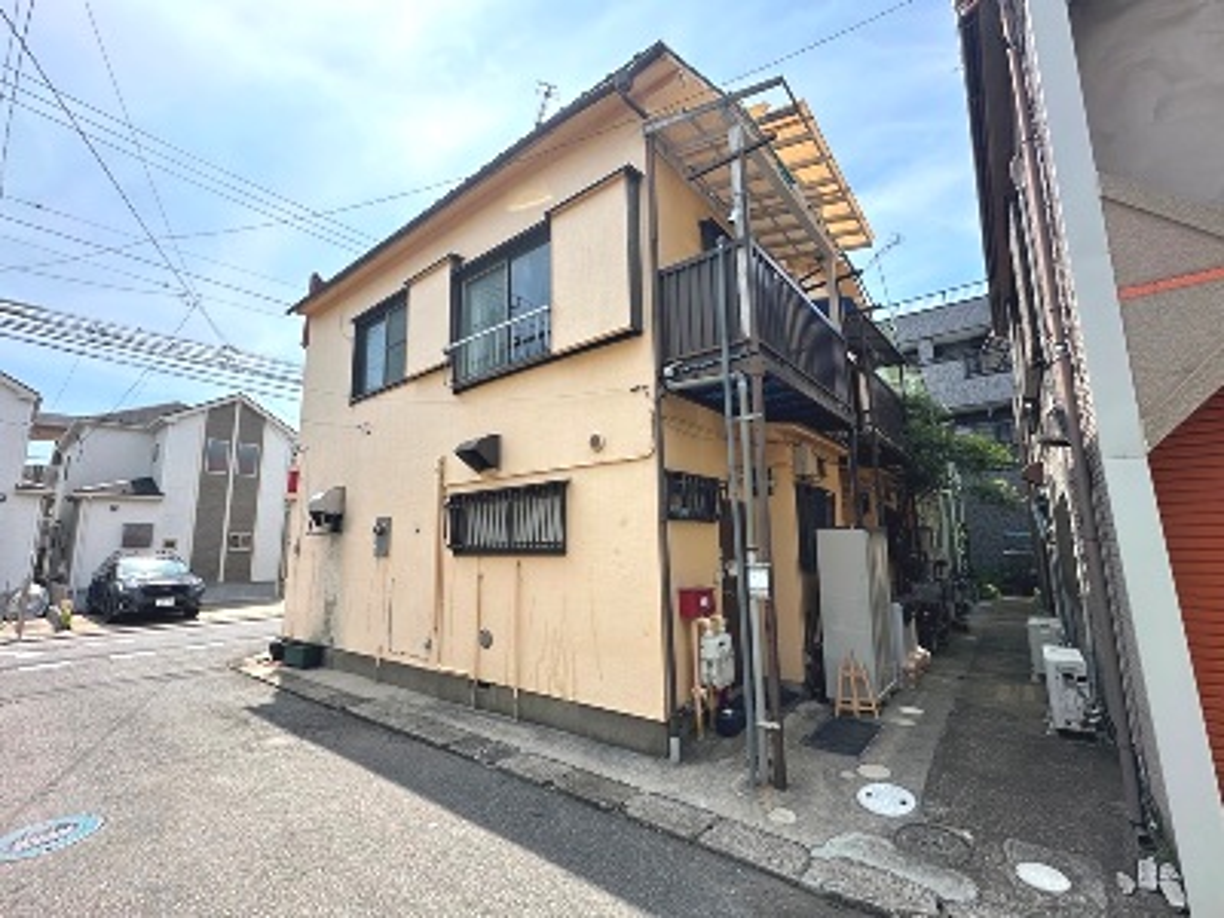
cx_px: 612
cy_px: 459
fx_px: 495
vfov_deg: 85.7
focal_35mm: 14
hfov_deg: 102.1
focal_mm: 2.22
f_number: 2.2
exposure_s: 1/1147
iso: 50
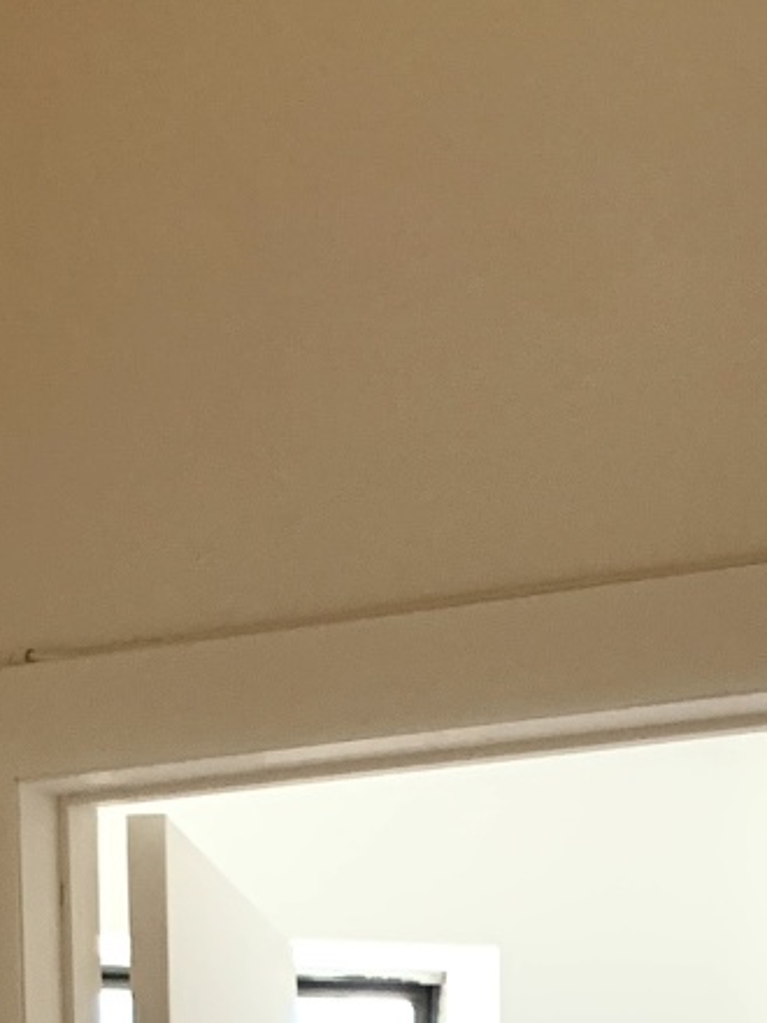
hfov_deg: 14.1
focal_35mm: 105
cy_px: 1805
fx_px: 3102
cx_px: 473
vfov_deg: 16.0
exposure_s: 1/60
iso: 125
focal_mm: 4.25
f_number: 1.8
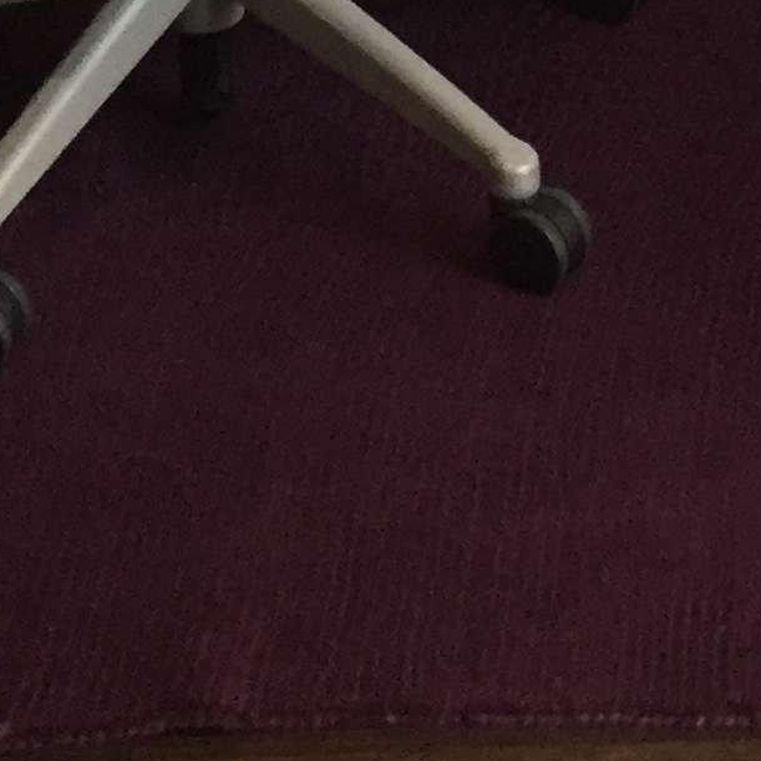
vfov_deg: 10.6
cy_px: -1165
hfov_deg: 12.5
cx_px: 878
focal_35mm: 137
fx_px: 3407
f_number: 2.2
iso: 50
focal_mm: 4.15
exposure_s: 1/30
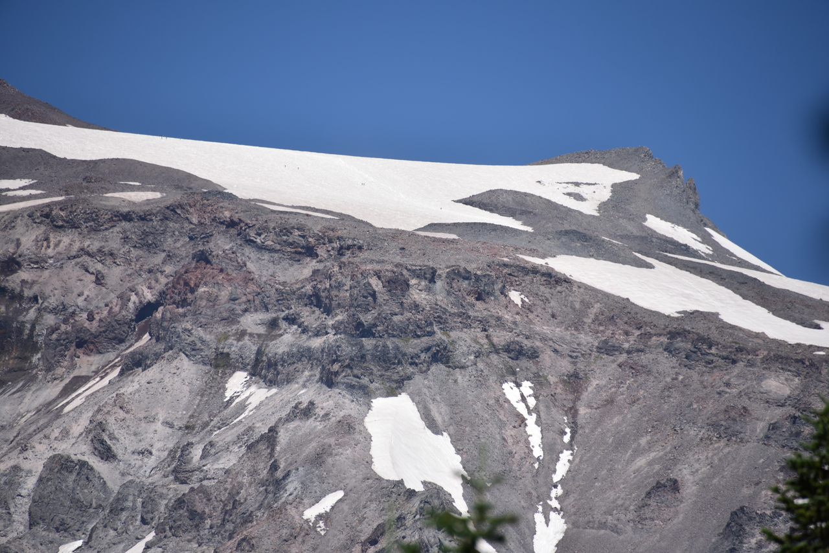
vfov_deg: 4.6
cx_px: 414
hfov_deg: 6.9
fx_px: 6909
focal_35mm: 300
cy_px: 276
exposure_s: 1/640
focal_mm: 300
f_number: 7.1
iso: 100
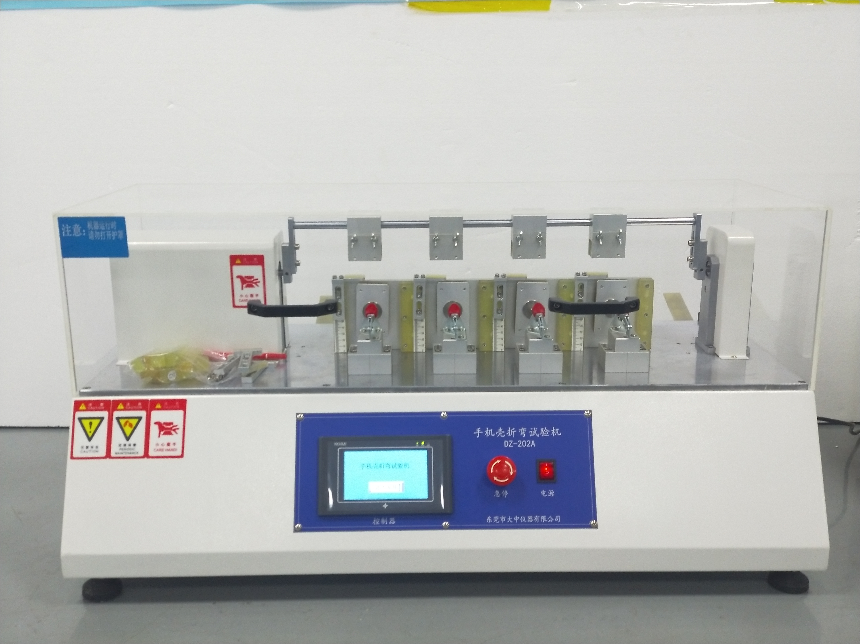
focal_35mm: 32
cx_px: 430
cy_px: 322
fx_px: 794
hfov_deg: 56.9
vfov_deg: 44.1
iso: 416
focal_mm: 5.47
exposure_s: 1/25
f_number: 2.6
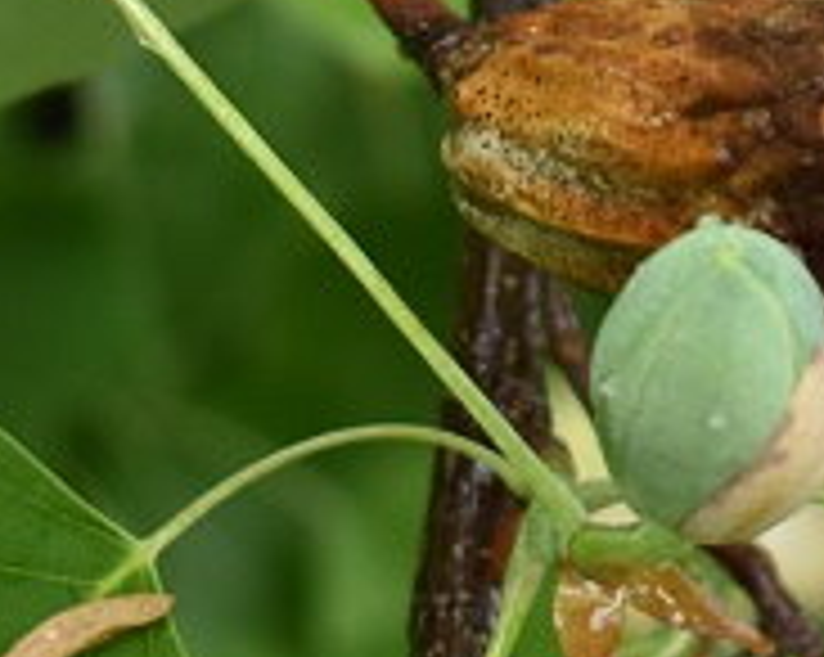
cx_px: 1121
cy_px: -374
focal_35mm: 242
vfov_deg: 6.3
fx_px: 5903
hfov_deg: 7.9
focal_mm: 35
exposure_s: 1/80
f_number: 4.5
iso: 400
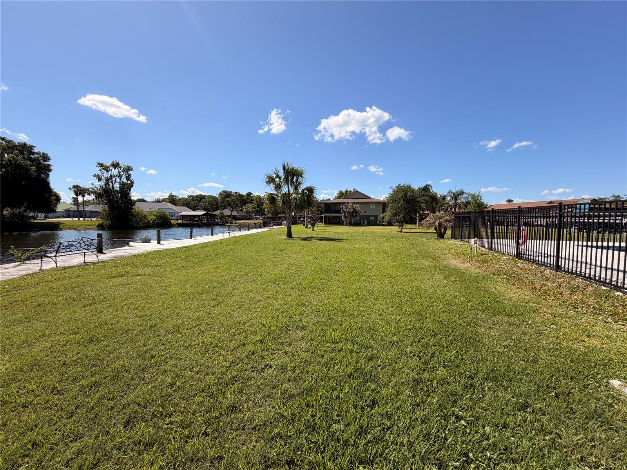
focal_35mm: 14
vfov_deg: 85.7
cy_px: 235
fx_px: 254
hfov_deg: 102.1
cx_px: 314
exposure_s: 1/928
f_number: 2.2
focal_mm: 2.22
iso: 20
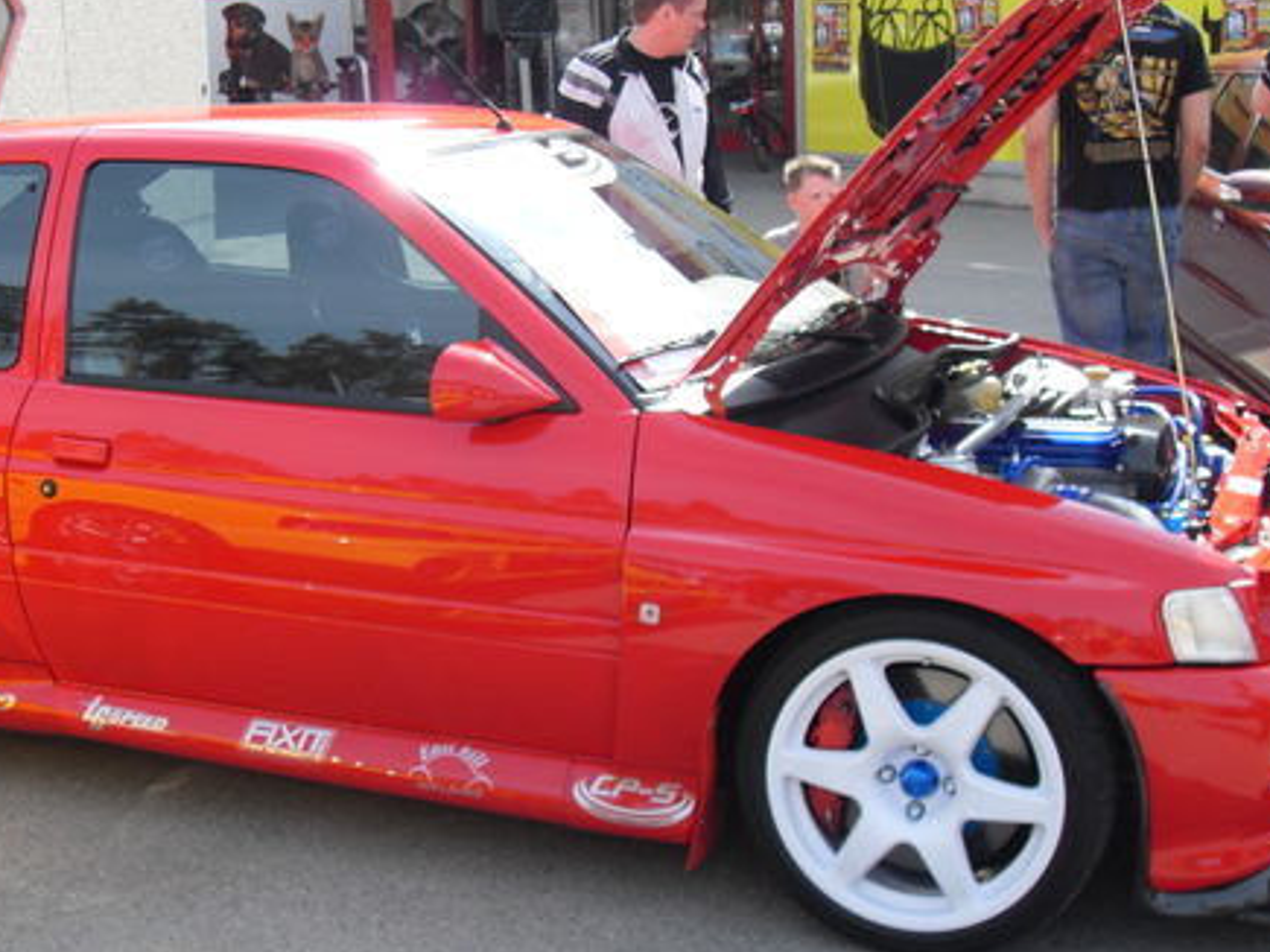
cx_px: 520
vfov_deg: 29.1
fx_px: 1834
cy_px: 520
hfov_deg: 38.1
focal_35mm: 50
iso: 80
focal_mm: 6.3
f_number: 7
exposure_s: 1/90
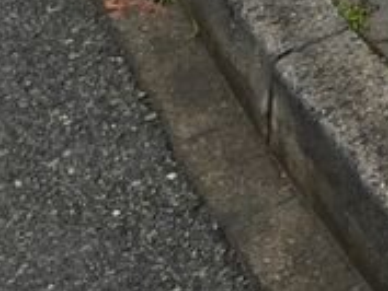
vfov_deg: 9.2
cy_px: -540
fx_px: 1492
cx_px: 945
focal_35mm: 133
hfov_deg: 11.9
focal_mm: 6.3
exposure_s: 1/180
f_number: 1.7
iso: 16
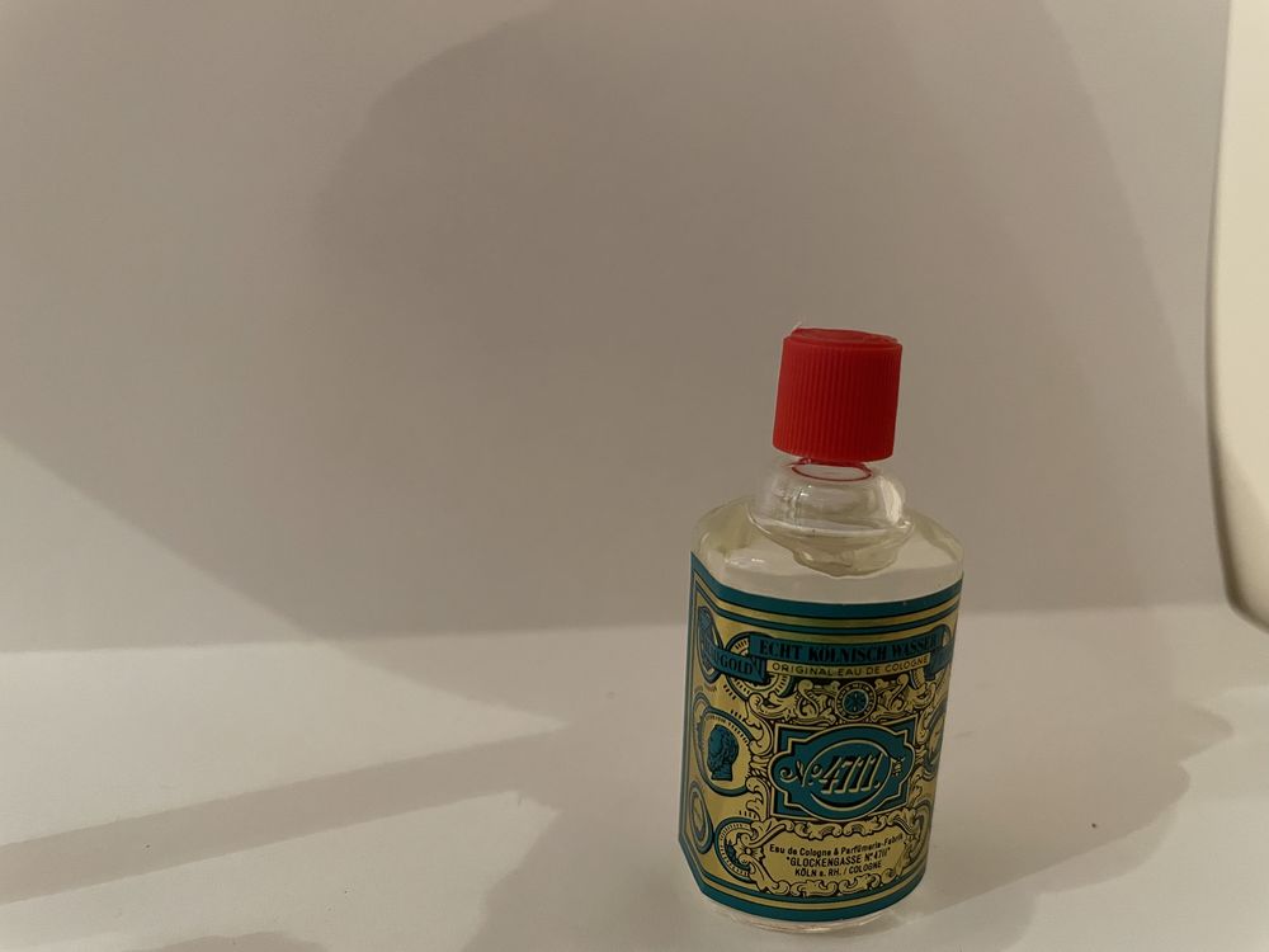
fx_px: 953
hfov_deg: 67.3
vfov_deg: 53.1
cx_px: 634
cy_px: 476
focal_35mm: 26
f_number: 1.6
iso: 500
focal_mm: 4.2
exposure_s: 1/25
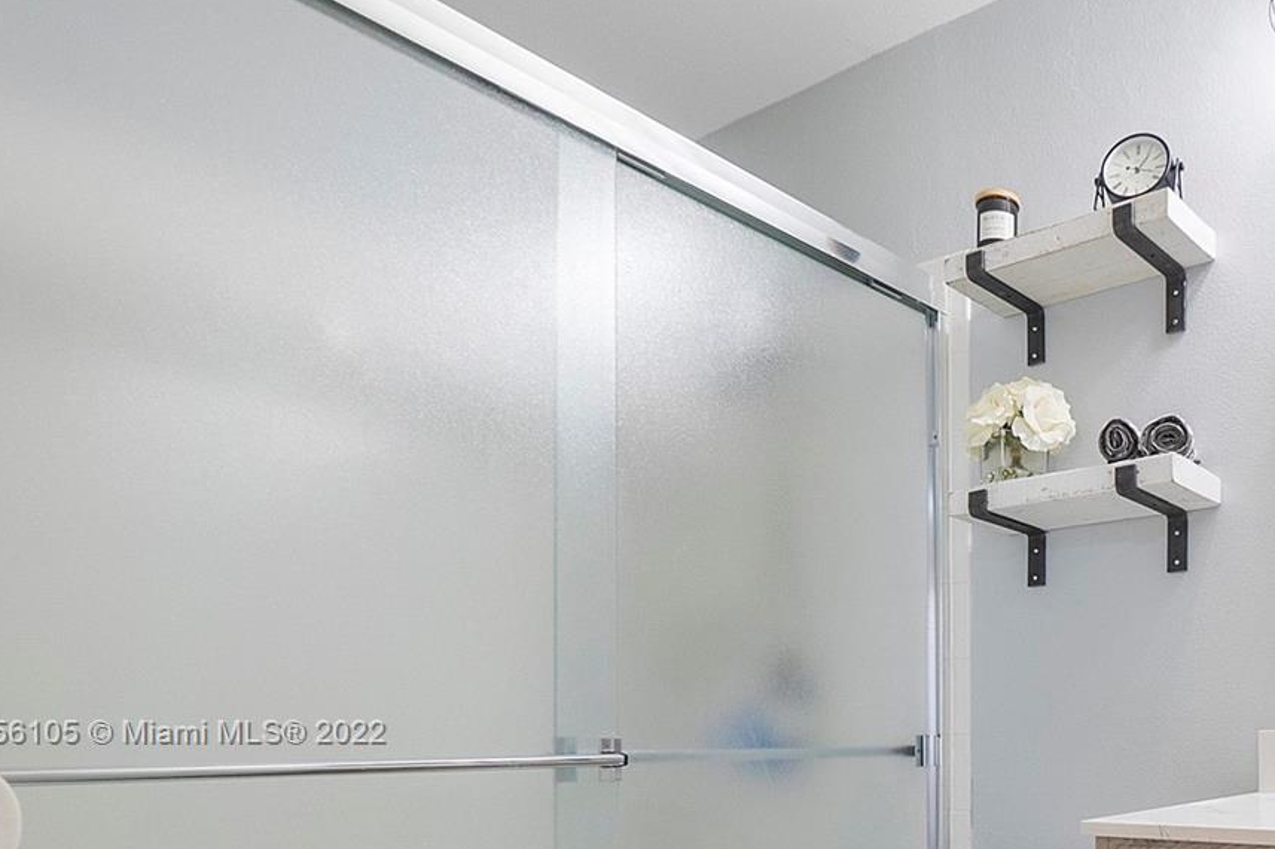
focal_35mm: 28
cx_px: 1099
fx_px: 991
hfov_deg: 58.0
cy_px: 735
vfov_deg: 43.1
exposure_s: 1/50
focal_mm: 10
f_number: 7.1
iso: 250
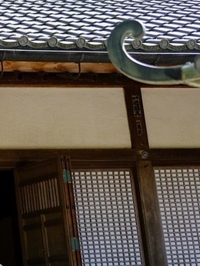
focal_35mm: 90
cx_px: -187
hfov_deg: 14.1
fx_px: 692
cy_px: 160
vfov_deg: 21.7
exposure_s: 1/1600
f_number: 2.8
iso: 640
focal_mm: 18
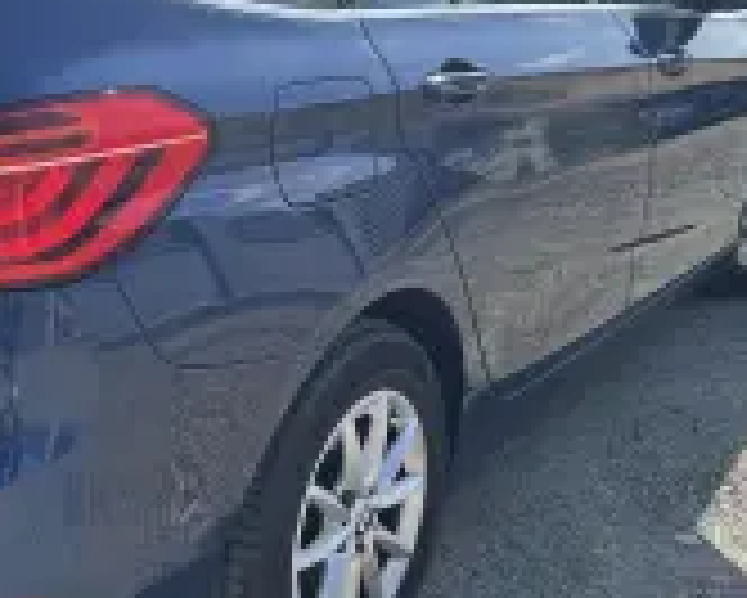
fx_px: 1217
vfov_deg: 27.6
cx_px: 135
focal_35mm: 55
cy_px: 234
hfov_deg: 33.0
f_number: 1.6
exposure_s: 1/1355
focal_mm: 5.1
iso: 50
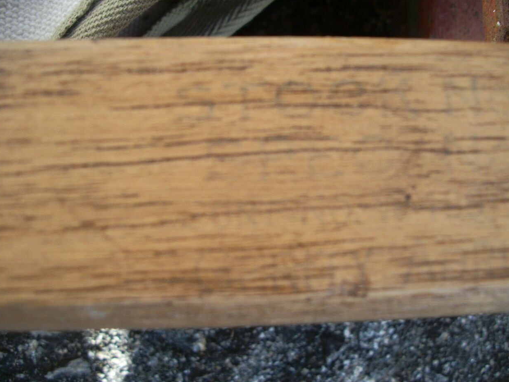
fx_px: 485
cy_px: 189
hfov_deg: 55.3
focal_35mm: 33
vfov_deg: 43.0
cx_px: 257
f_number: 2.9
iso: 80
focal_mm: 5.7
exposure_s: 1/160
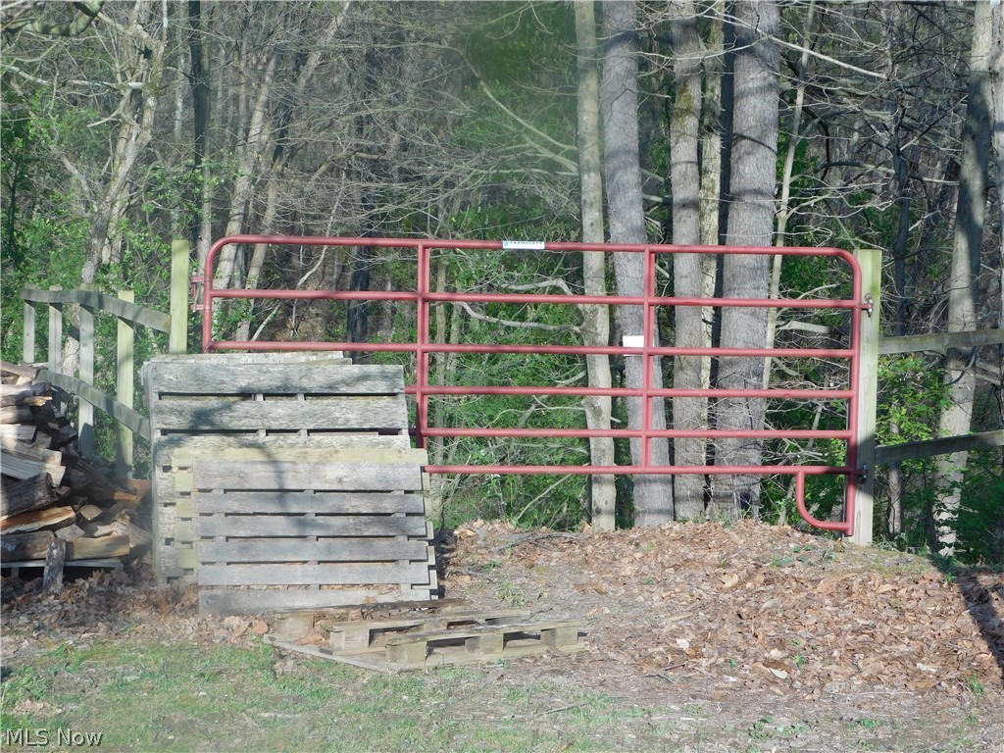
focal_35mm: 80
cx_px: 502
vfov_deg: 18.4
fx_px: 2320
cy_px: 376
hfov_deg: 24.4
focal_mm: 14.2
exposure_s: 1/400
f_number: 4.4
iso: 125
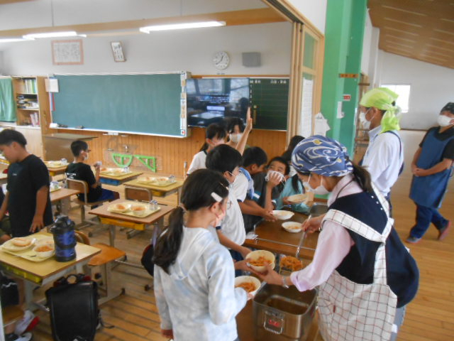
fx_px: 341
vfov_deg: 53.1
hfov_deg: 67.3
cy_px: 170
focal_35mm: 26
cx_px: 227
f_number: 3.5
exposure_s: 1/125
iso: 640
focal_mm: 4.6
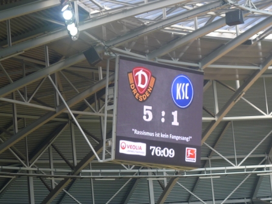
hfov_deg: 11.6
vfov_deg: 8.7
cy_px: 102
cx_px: 136
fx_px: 1344
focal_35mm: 171
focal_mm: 19.2
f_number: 3.3
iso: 80
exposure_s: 1/200
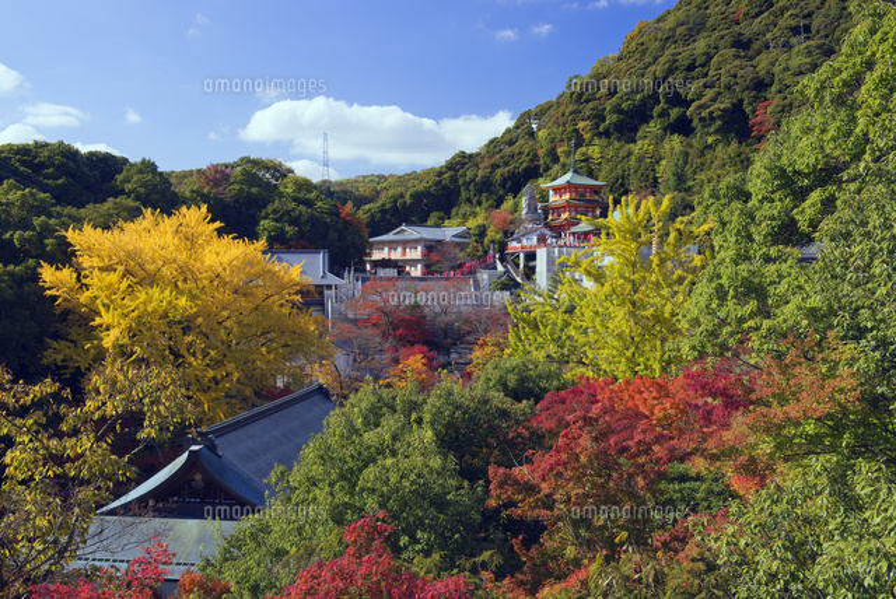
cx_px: 448
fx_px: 897
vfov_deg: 36.9
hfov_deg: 53.1
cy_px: 300
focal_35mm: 36
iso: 100
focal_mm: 36
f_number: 11
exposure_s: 1/30
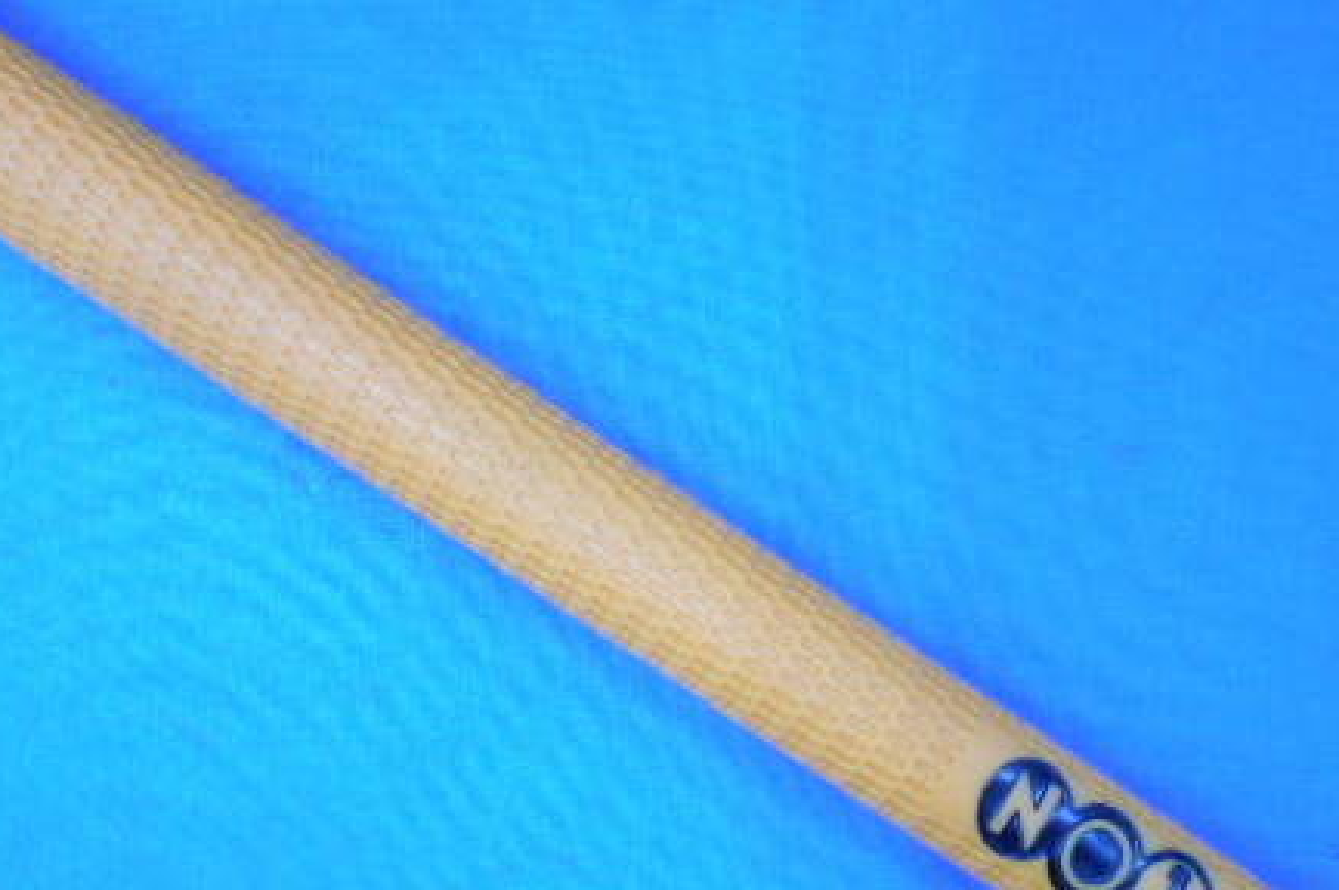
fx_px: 1487
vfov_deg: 33.4
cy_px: 445
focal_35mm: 40
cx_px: 578
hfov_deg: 48.4
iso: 360
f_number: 3.2
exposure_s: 1/30
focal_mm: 4.6
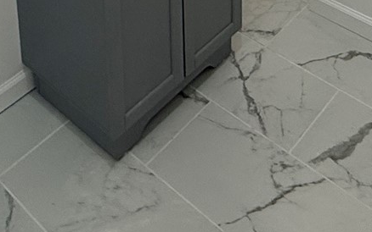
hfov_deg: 31.5
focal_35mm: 65
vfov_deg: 14.5
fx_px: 659
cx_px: 208
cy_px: -300
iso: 80
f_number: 2.2
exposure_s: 1/120
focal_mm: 2.22
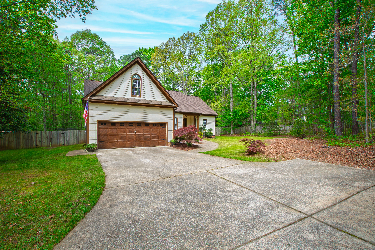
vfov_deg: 77.3
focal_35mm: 15
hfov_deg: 100.4
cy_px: 125
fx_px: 156
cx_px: 188
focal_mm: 10
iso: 100
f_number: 8
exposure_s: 1/80
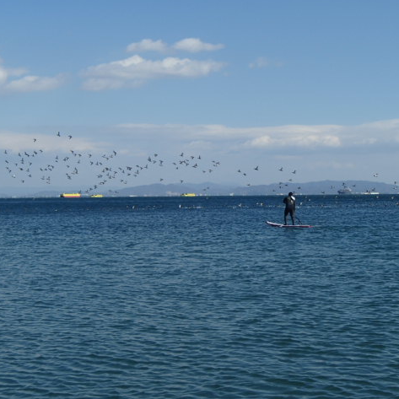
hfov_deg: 25.7
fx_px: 874
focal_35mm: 67
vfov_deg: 25.7
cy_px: 198
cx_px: 221
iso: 100
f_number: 5.1
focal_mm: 10
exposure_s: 1/800
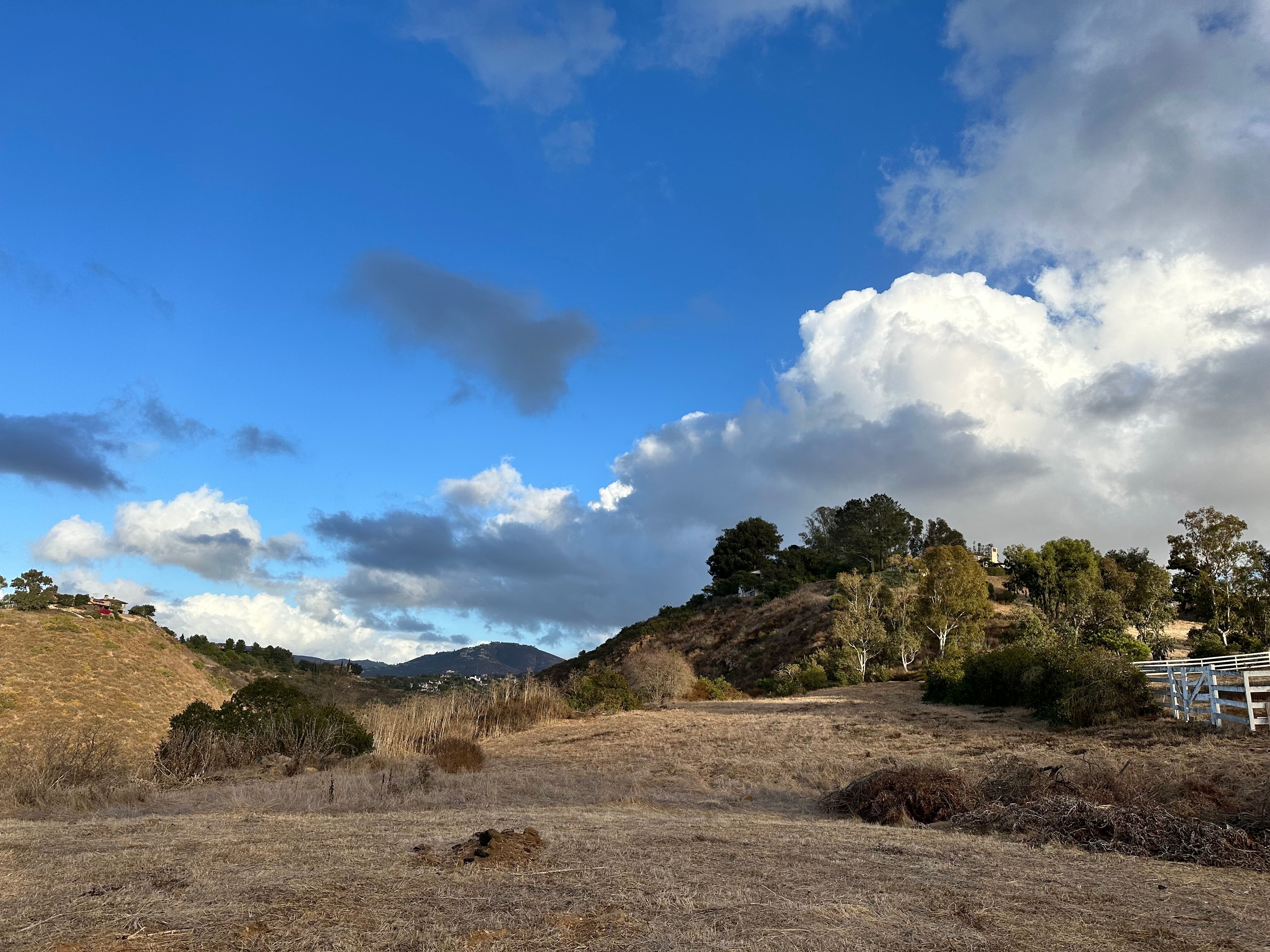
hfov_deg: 71.6
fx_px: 881
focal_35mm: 24
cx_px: 635
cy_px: 476
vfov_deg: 56.8
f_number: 1.78
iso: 80
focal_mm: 6.86
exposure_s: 1/3597
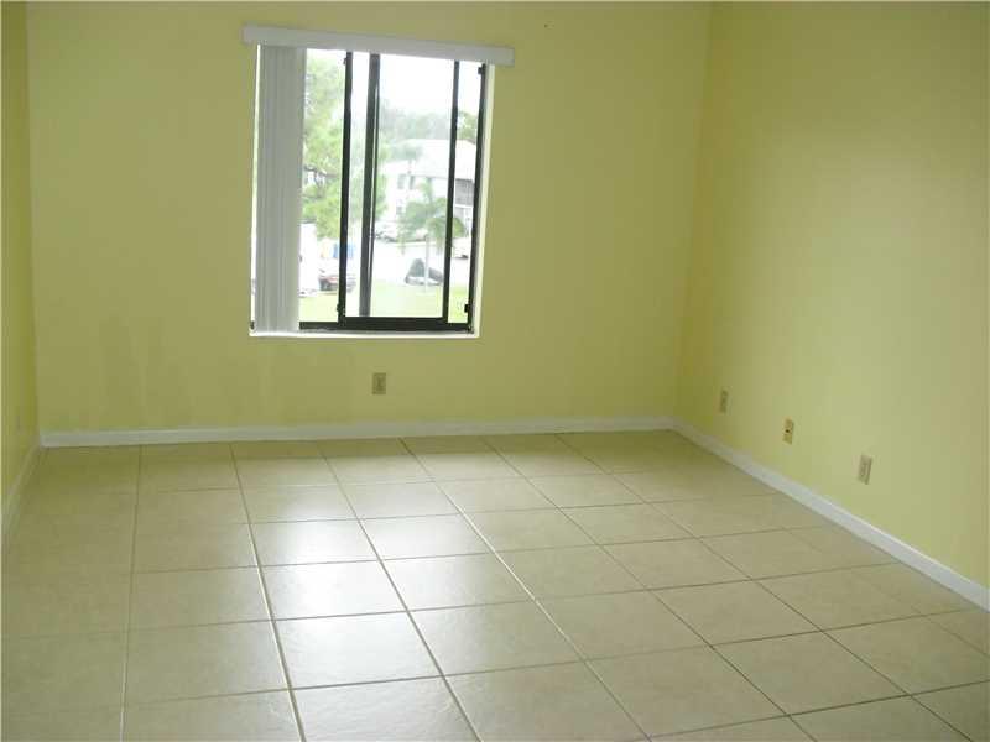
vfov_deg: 39.7
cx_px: 495
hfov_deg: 51.4
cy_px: 371
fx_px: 1030
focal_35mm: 36
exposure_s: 1/100
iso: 200
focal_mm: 6.3
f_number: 3.1
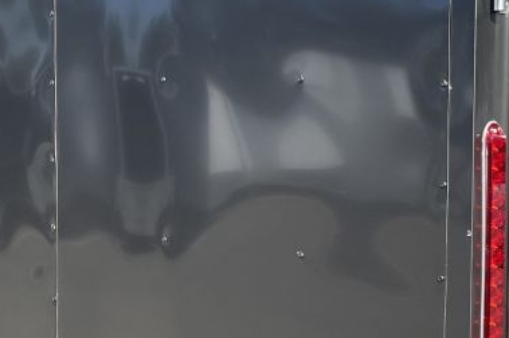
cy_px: 239
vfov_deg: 13.6
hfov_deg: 20.3
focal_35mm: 100
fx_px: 1413
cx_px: 363
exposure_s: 1/1597
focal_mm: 5.1
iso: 32
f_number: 1.6
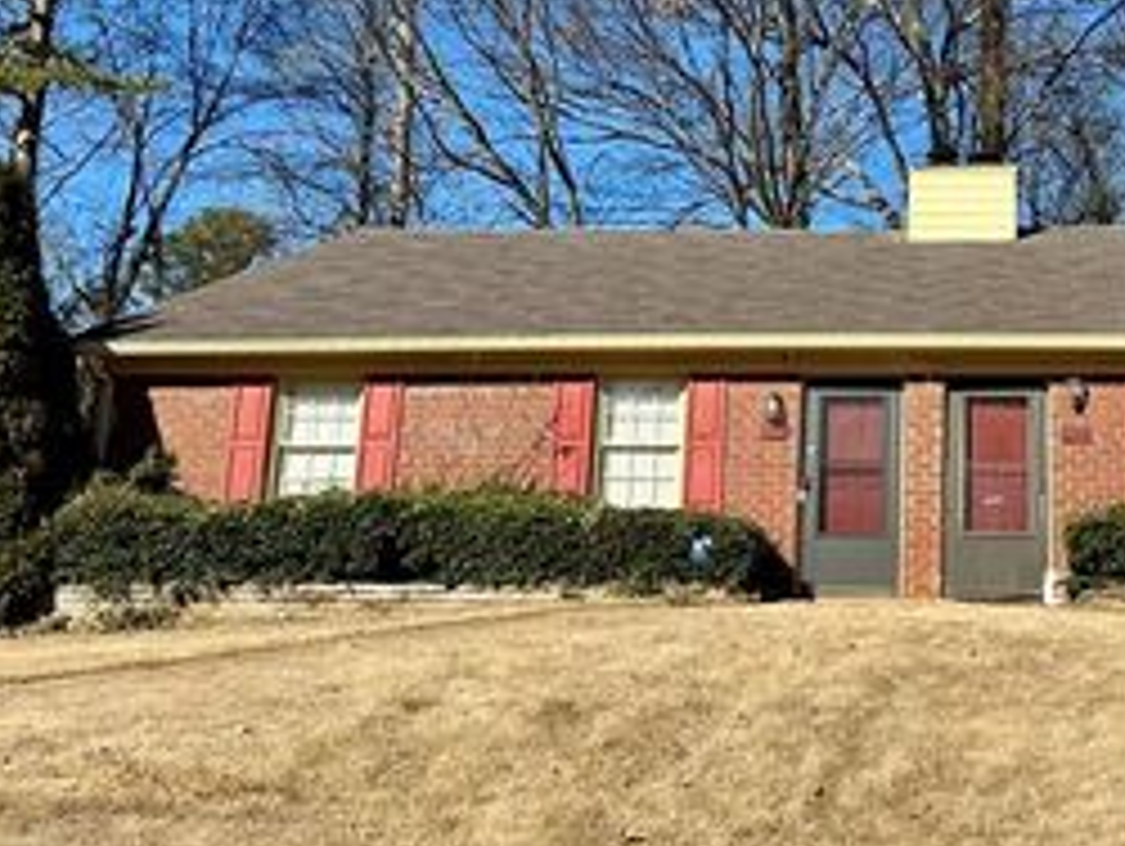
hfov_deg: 38.4
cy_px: 223
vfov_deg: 29.9
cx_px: 864
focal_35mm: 48
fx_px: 1561
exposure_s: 1/4348
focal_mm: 6.86
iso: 80
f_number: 1.78
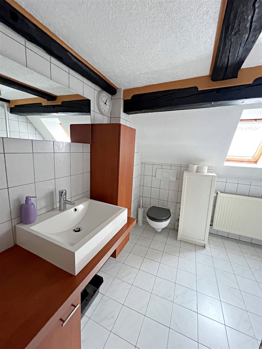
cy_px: 174
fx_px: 131
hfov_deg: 89.9
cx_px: 131
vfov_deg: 106.2
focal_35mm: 13
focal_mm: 1.57
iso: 640
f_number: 1.8
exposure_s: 1/60
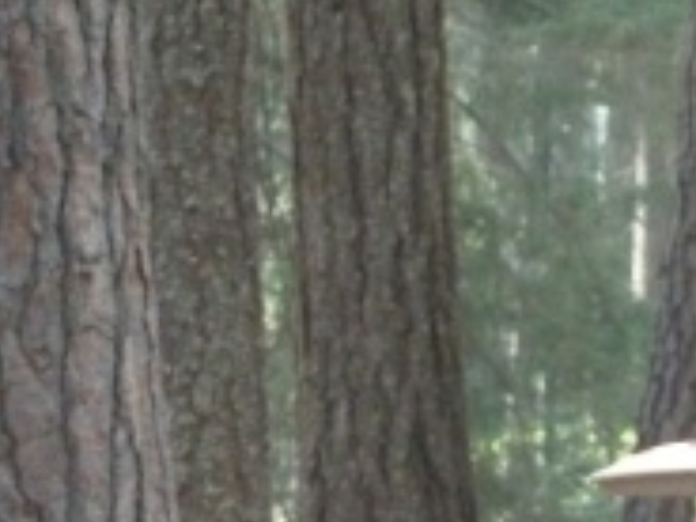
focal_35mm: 446
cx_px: -79
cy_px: 802
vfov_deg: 3.3
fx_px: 8967
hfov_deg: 4.4
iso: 640
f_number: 4.4
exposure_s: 1/80
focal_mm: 21
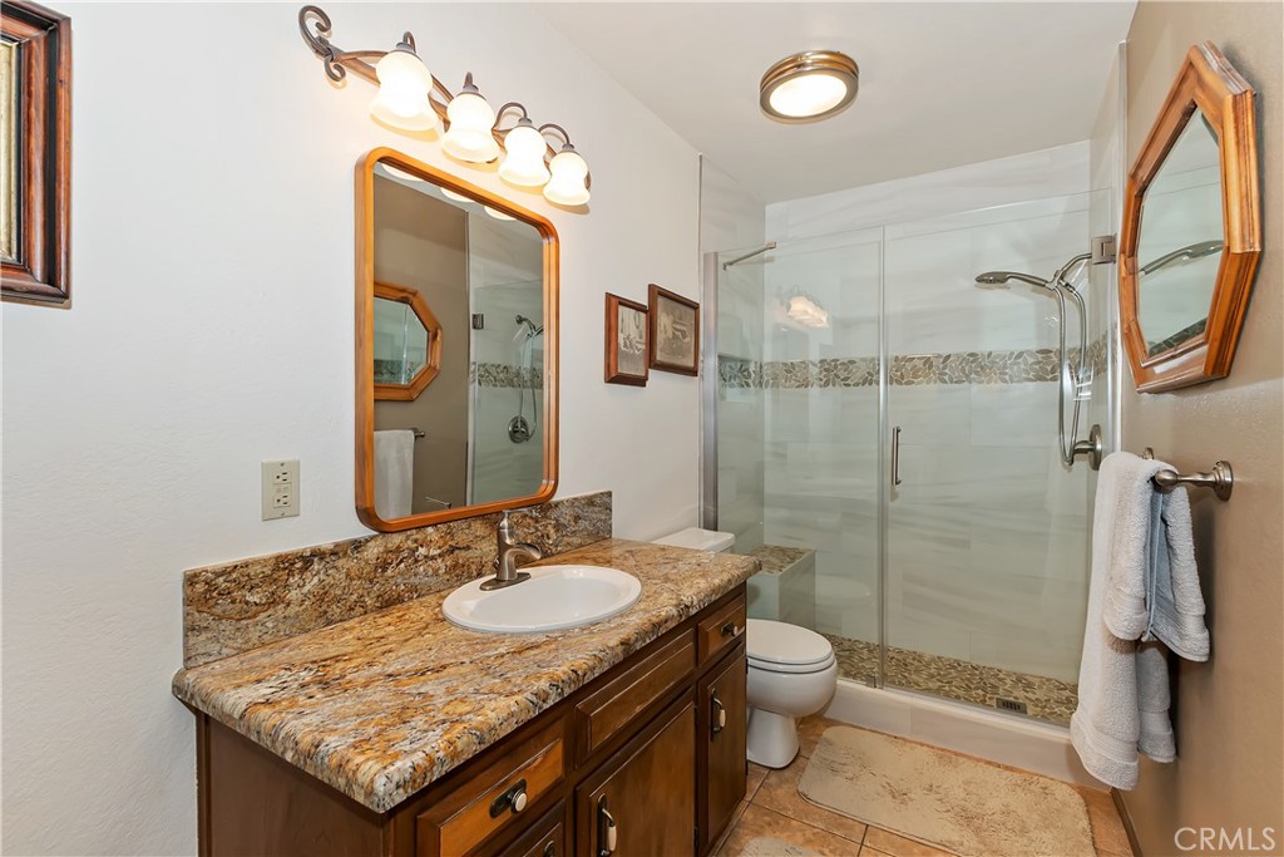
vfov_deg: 77.3
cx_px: 642
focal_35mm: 15
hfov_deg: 100.4
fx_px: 535
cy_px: 428
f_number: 8
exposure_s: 1/30
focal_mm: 10
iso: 400
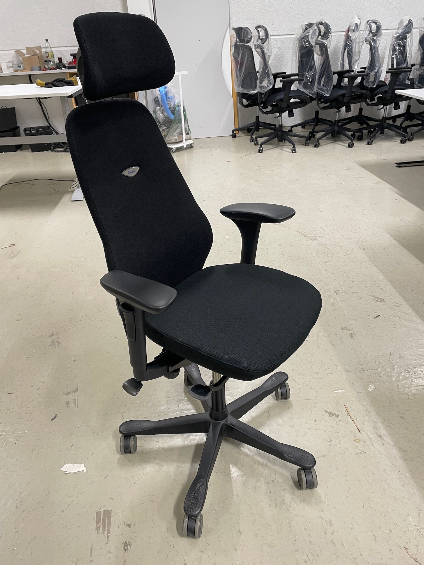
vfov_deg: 67.3
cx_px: 212
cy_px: 282
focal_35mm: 26
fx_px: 425
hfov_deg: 53.1
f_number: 1.6
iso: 64
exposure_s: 1/50
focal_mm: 4.2
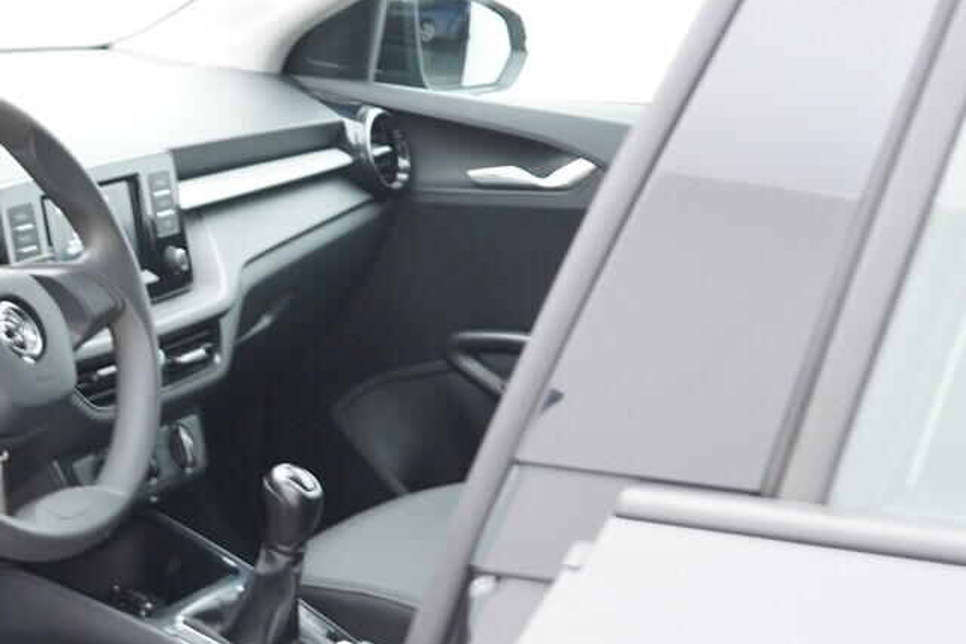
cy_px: 588
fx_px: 2174
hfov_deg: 23.8
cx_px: -36
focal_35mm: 81
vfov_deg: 16.6
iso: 320
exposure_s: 1/40
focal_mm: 24
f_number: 2.8
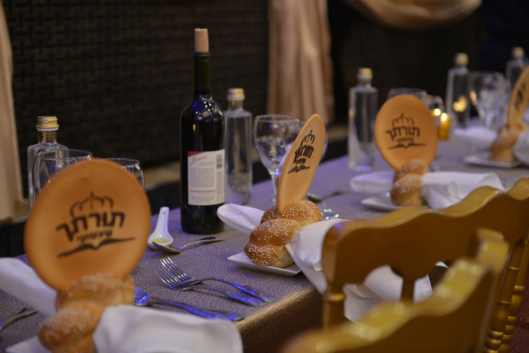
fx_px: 1029
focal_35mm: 70
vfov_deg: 19.5
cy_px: 176
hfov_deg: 28.8
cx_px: 264
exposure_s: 1/100
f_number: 2.8
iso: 1000
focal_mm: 70
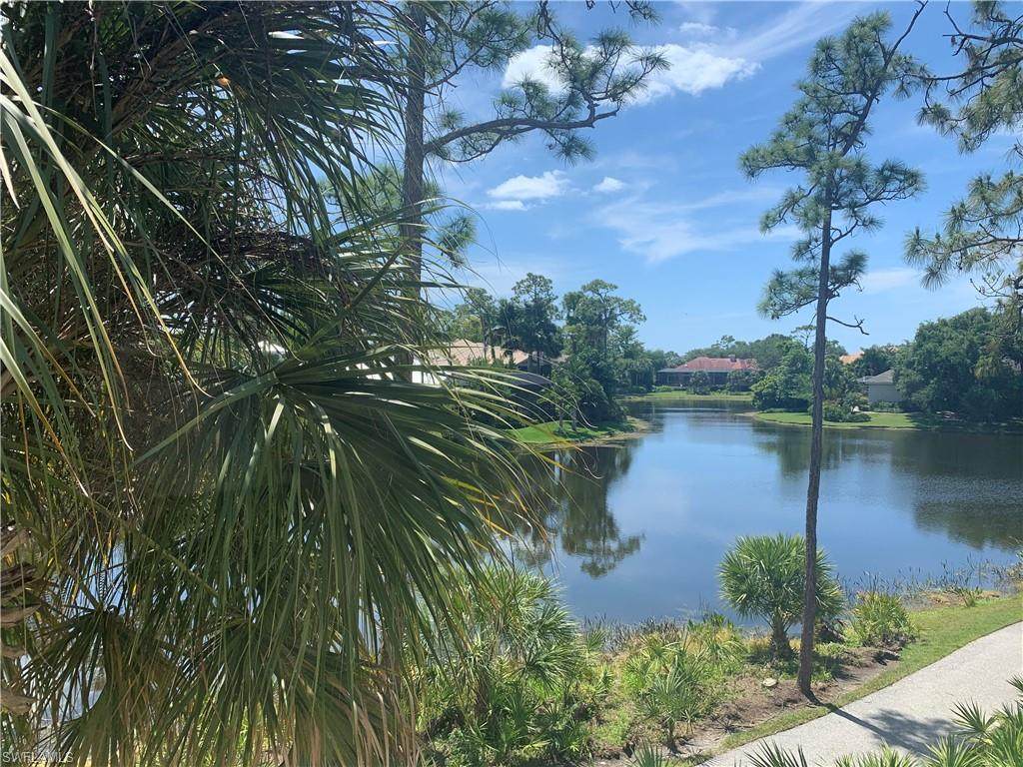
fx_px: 768
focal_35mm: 26
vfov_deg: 53.1
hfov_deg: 67.3
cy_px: 384
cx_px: 512
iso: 25
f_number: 1.8
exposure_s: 1/1065
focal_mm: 4.25
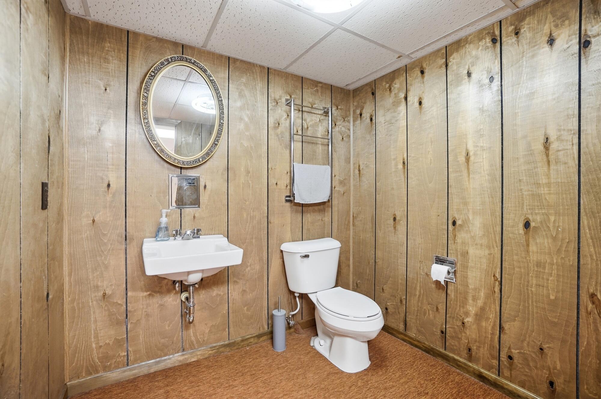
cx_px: 300
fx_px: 250
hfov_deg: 100.4
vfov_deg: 77.2
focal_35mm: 15
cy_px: 200
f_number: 4
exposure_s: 1/40
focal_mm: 10
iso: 100
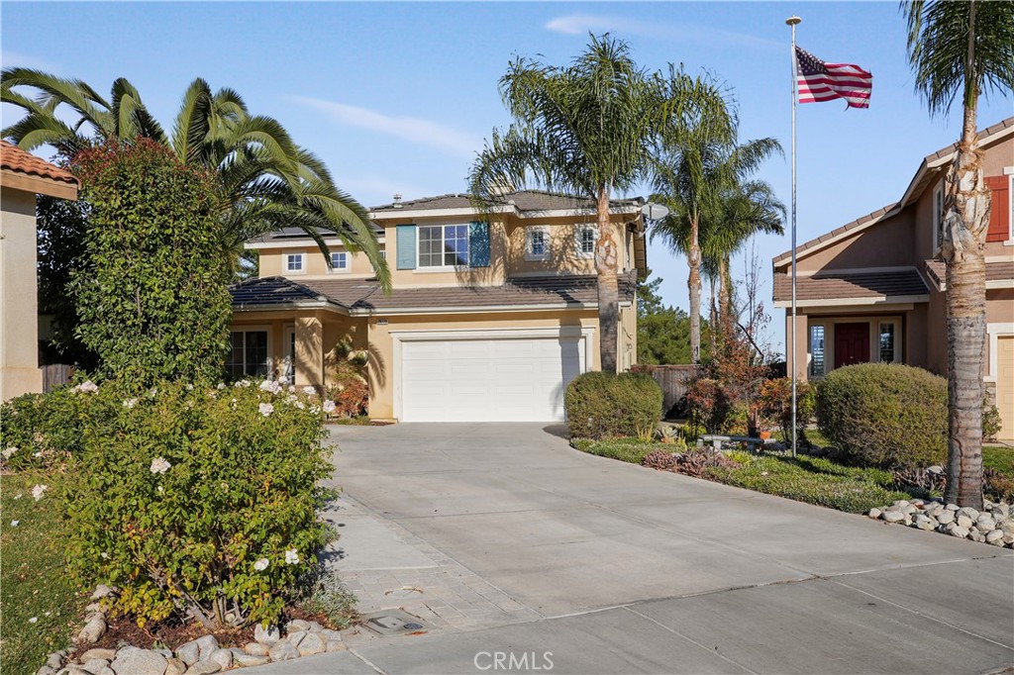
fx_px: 732
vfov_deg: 49.5
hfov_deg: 69.4
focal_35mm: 26
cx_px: 507
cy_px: 338
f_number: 10
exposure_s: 1/160
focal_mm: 26
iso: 100
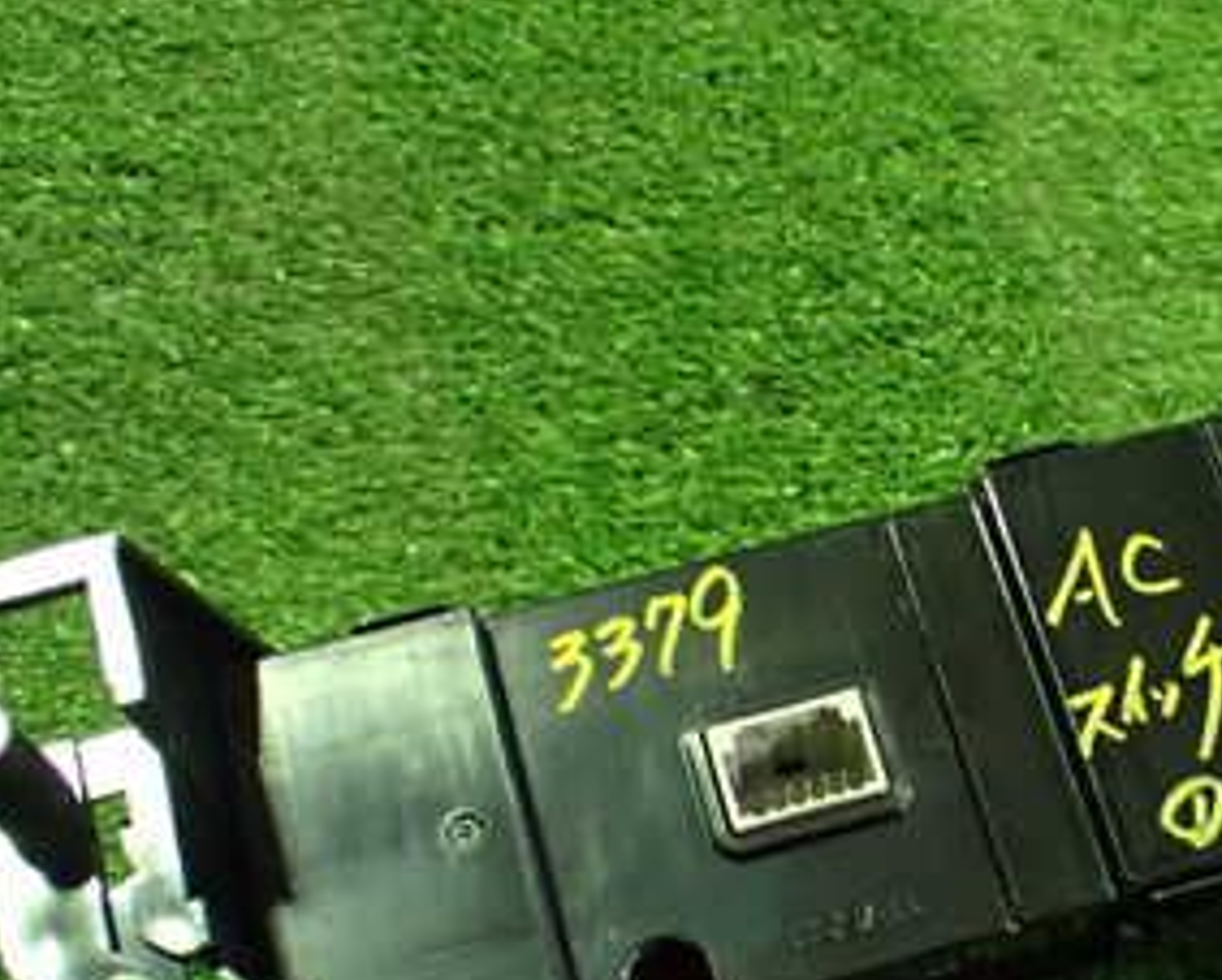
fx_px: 2245
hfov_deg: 29.3
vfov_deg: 24.5
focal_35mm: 62
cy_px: 669
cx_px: 1075
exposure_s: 1/30
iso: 800
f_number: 2.3
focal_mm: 5.4
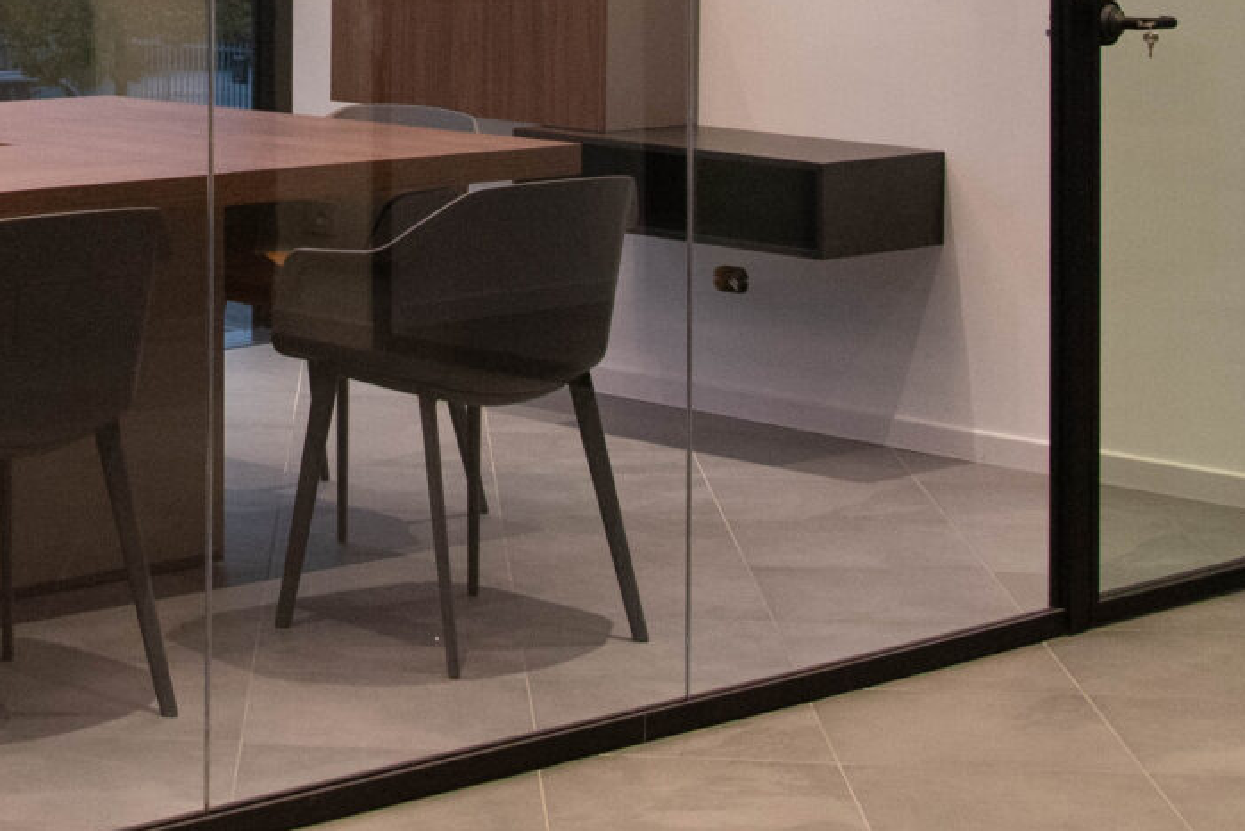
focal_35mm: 99
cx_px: -45
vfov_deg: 13.3
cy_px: -297
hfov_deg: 19.9
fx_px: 3425
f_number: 4.5
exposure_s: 1/100
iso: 2200
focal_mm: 27
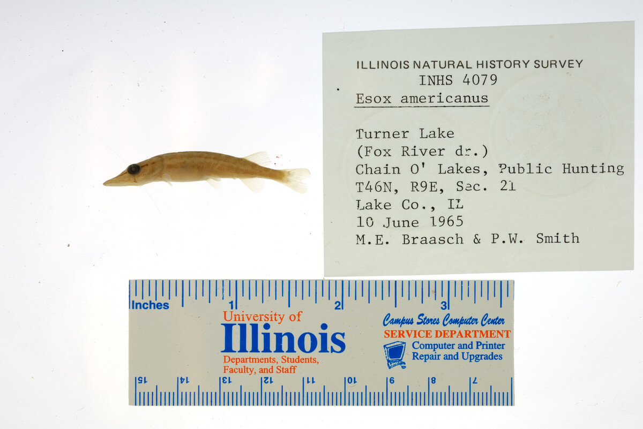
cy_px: 214
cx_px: 322
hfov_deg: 33.4
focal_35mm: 60
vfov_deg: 22.6
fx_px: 1072
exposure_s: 1/200
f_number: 10
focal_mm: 60
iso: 100
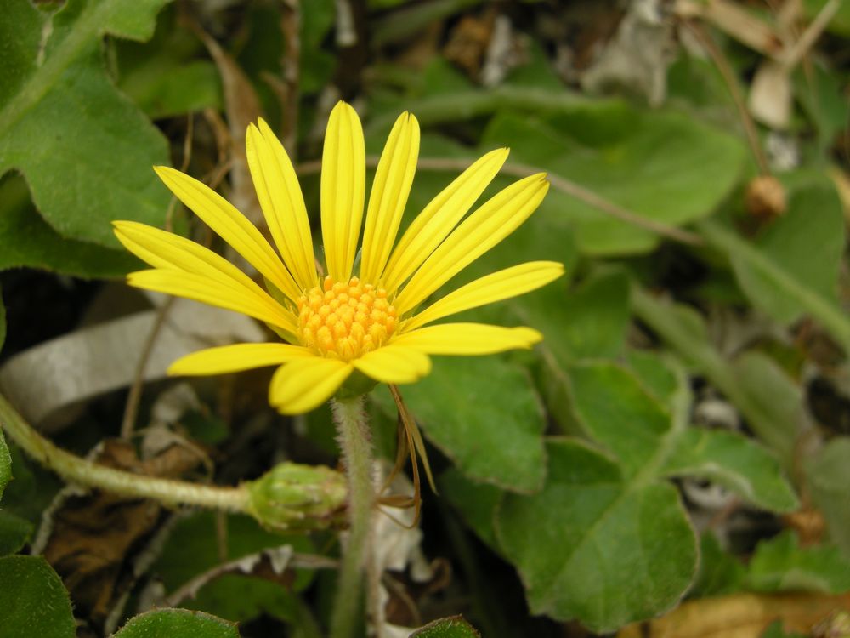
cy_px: 319
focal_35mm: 35
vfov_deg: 40.7
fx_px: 859
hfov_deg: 52.6
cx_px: 425
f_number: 4.3
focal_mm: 7.5
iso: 64
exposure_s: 1/130
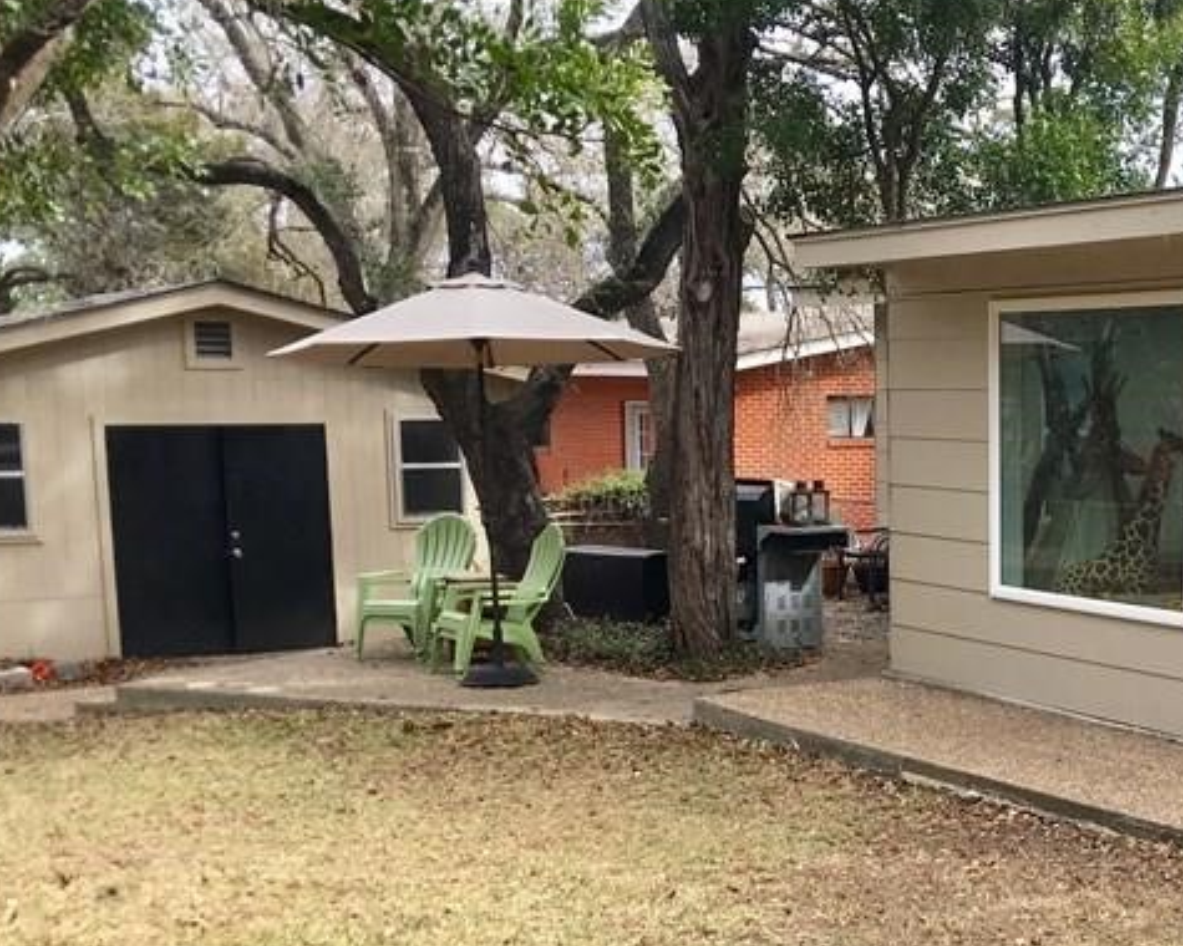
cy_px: 759
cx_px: 1041
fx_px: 2136
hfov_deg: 29.8
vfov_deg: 24.6
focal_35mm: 61
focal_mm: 4.15
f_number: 2.2
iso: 25
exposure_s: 1/301
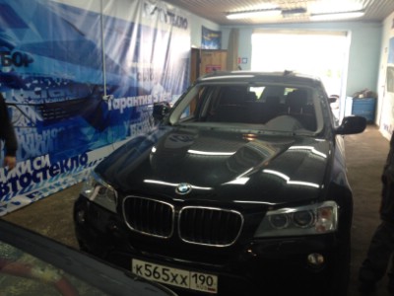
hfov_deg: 52.6
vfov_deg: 40.7
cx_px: 197
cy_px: 148
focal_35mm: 35
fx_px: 398
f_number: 2.4
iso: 80
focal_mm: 4.28
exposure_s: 1/20
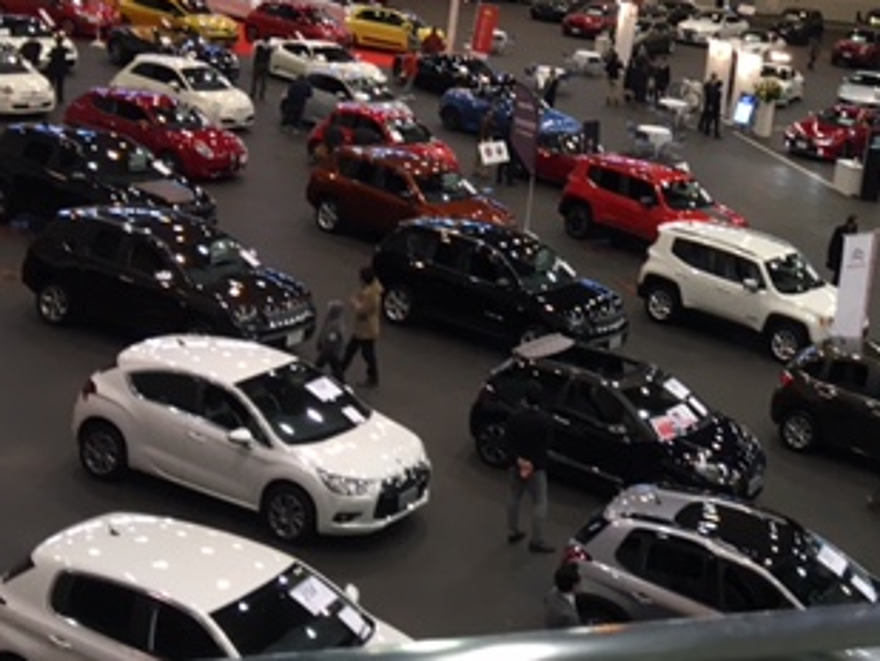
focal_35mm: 60
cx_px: 817
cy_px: 91
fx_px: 1526
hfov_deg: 30.5
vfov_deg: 23.9
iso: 64
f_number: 2.2
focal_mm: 4.15
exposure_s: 1/30
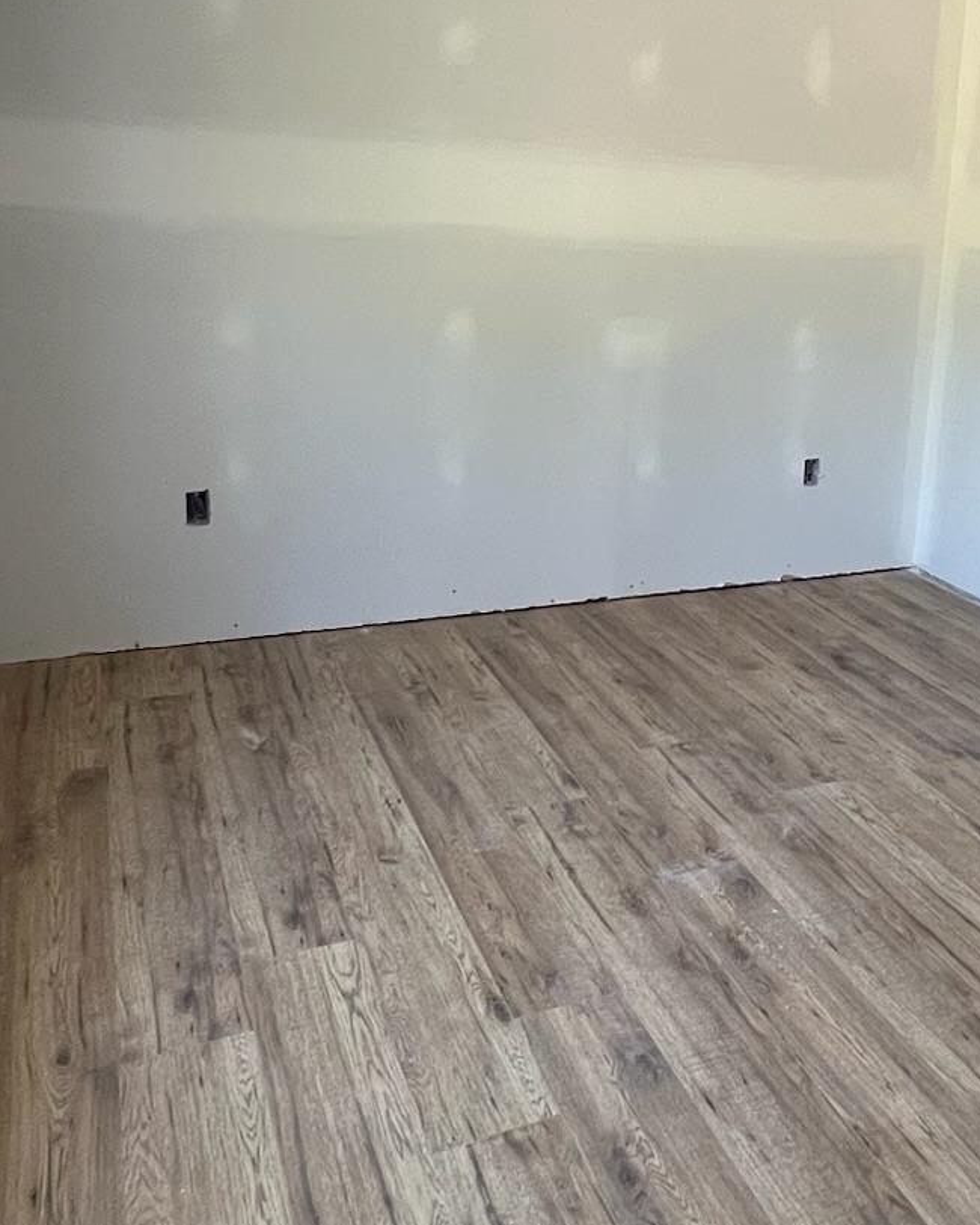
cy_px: 415
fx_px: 1160
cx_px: 722
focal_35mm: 32
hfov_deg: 44.4
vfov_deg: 54.6
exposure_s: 1/60
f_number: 1.8
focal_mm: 1.57
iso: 320
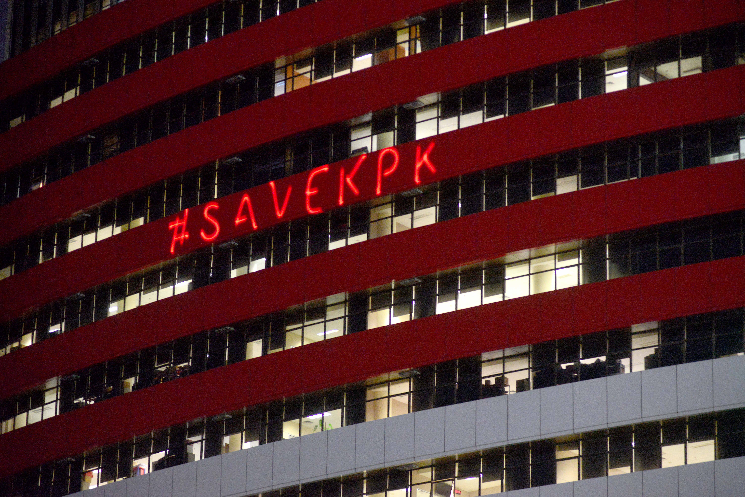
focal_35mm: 135
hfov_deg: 15.2
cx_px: 372
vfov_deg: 10.2
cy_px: 248
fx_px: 2795
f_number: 3.2
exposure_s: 1/15
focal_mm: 135
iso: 5000
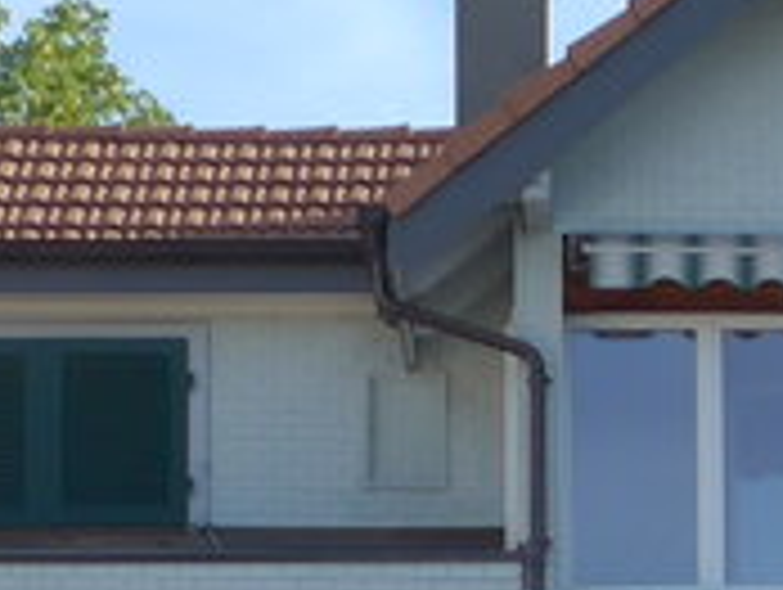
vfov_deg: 4.3
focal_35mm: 337
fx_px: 7633
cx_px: 1166
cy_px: 1612
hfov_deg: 5.8
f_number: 3.2
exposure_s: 1/500
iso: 80
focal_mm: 10.1
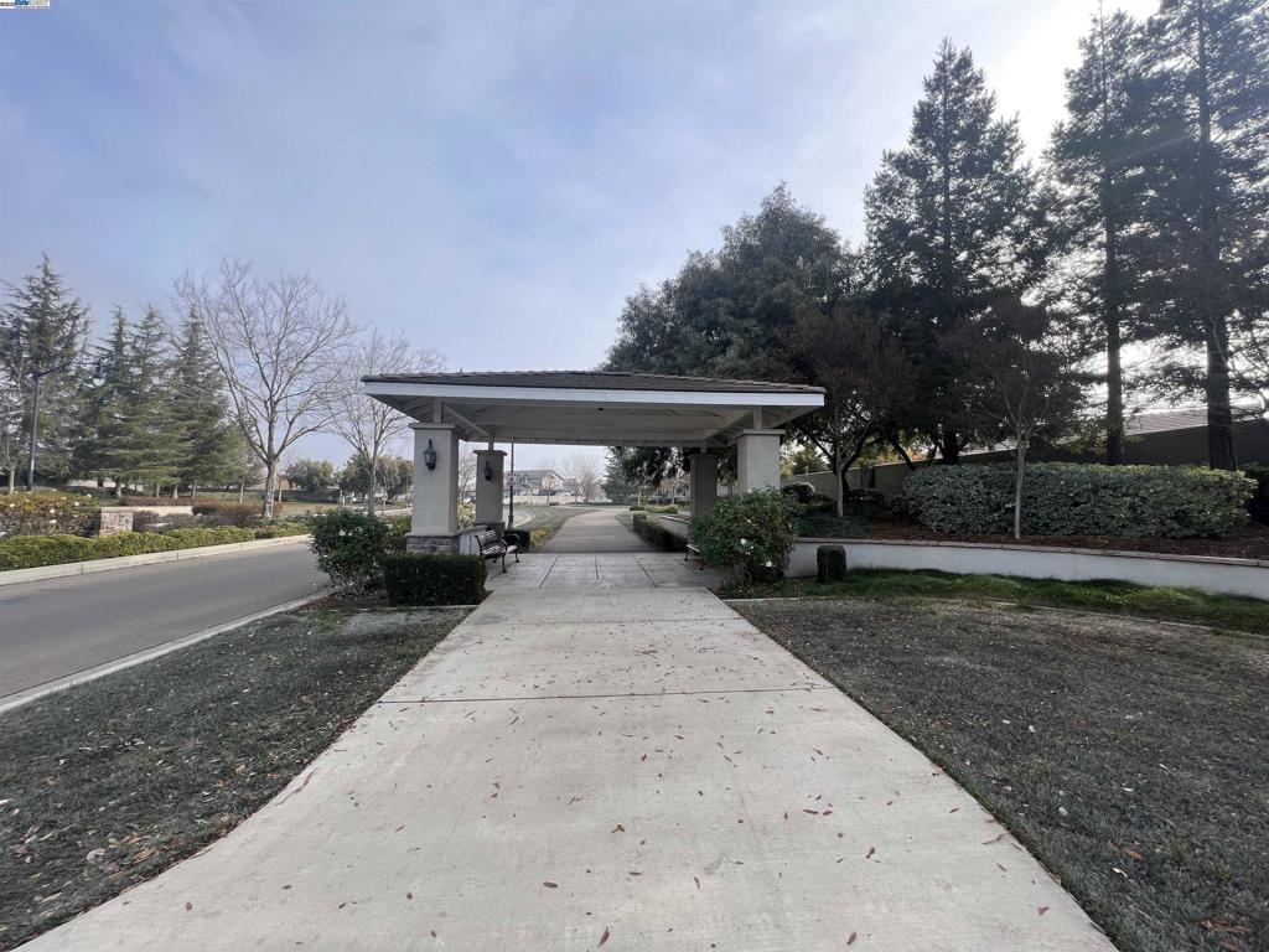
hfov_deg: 106.2
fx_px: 477
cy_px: 476
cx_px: 634
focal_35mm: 13
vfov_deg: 89.9
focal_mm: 1.57
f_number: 1.8
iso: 32
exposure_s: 1/633
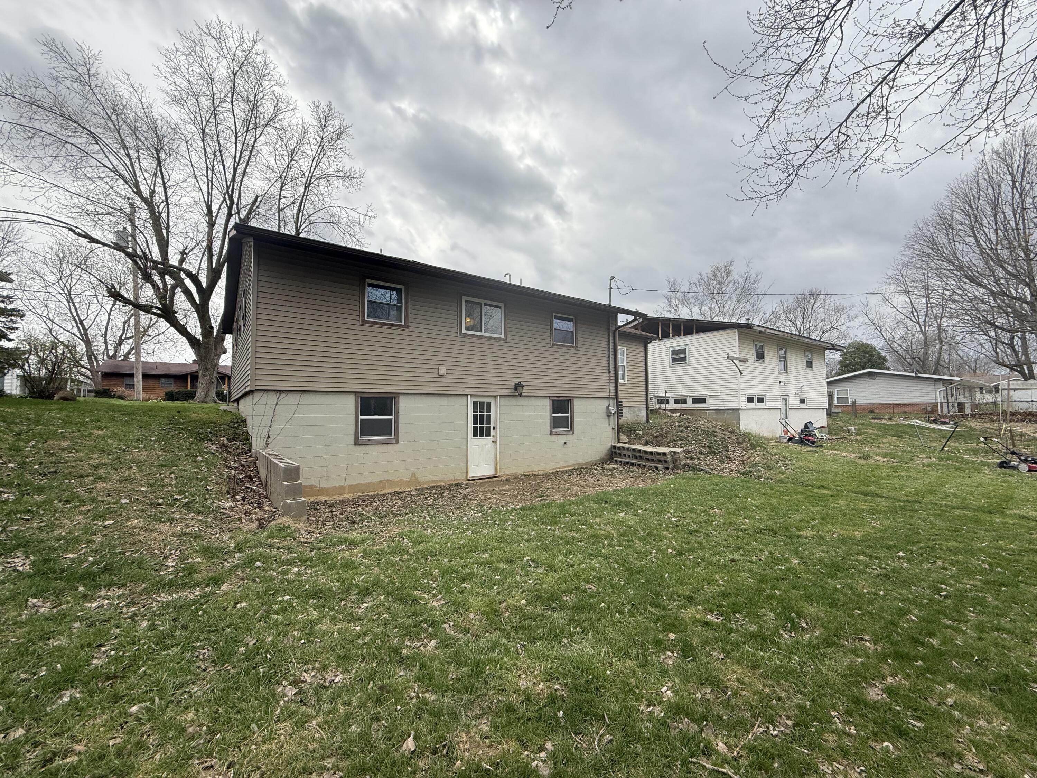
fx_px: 419
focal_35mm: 14
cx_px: 518
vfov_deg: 85.7
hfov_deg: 102.1
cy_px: 389
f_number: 2.2
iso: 50
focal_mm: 2.22
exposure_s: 1/985
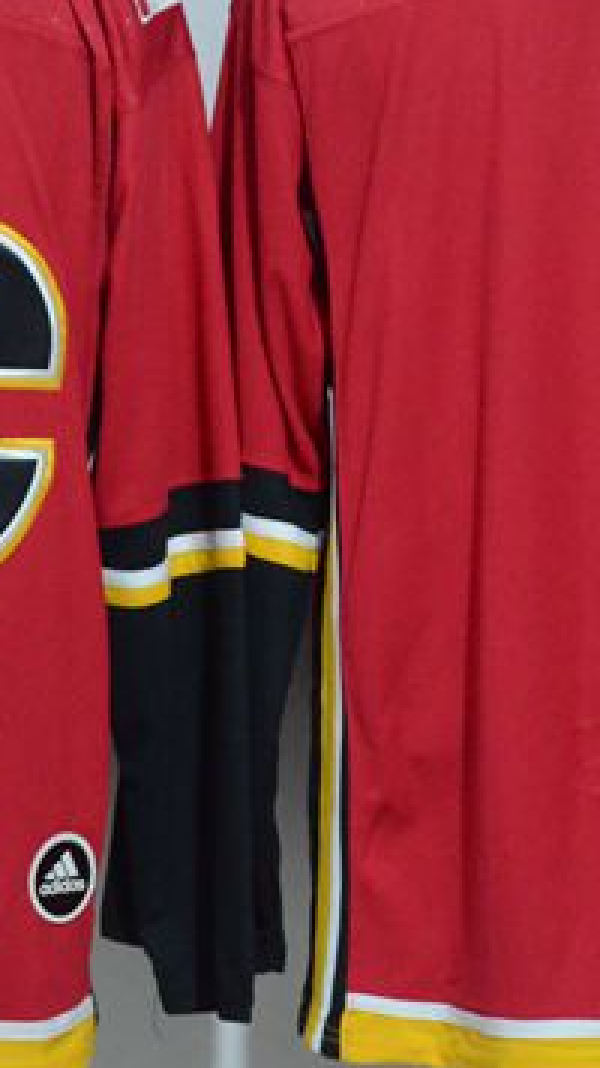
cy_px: 357
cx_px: 192
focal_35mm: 148
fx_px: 4190
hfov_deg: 8.2
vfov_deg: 14.5
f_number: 4.5
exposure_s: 1/40
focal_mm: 42
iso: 4000
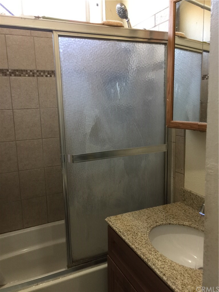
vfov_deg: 61.7
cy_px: 146
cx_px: 110
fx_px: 245
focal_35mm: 29
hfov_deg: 48.2
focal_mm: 4.15
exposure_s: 1/15
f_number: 2.2
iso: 80
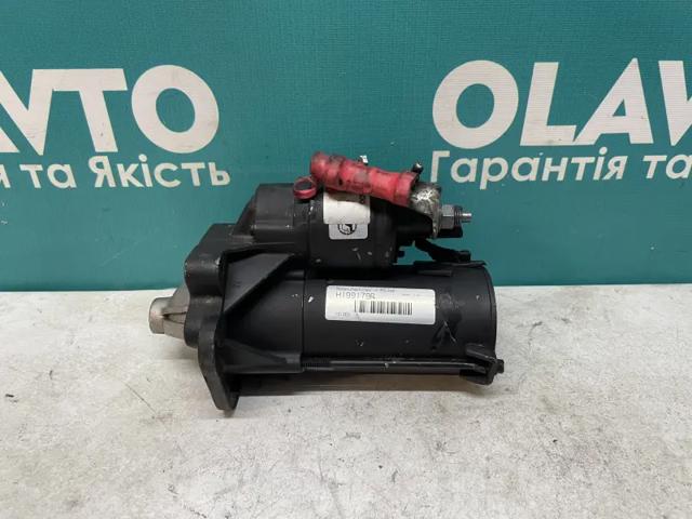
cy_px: 260
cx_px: 346
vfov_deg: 53.1
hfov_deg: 67.3
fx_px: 520
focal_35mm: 26
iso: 64
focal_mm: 4.2
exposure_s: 1/50
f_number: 1.6
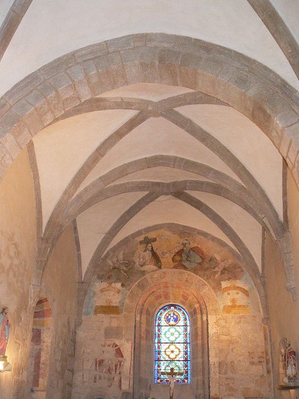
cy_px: 203
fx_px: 426
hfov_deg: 38.7
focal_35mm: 37
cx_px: 148
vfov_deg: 50.1
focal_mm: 6
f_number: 2.8
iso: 250
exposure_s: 1/30
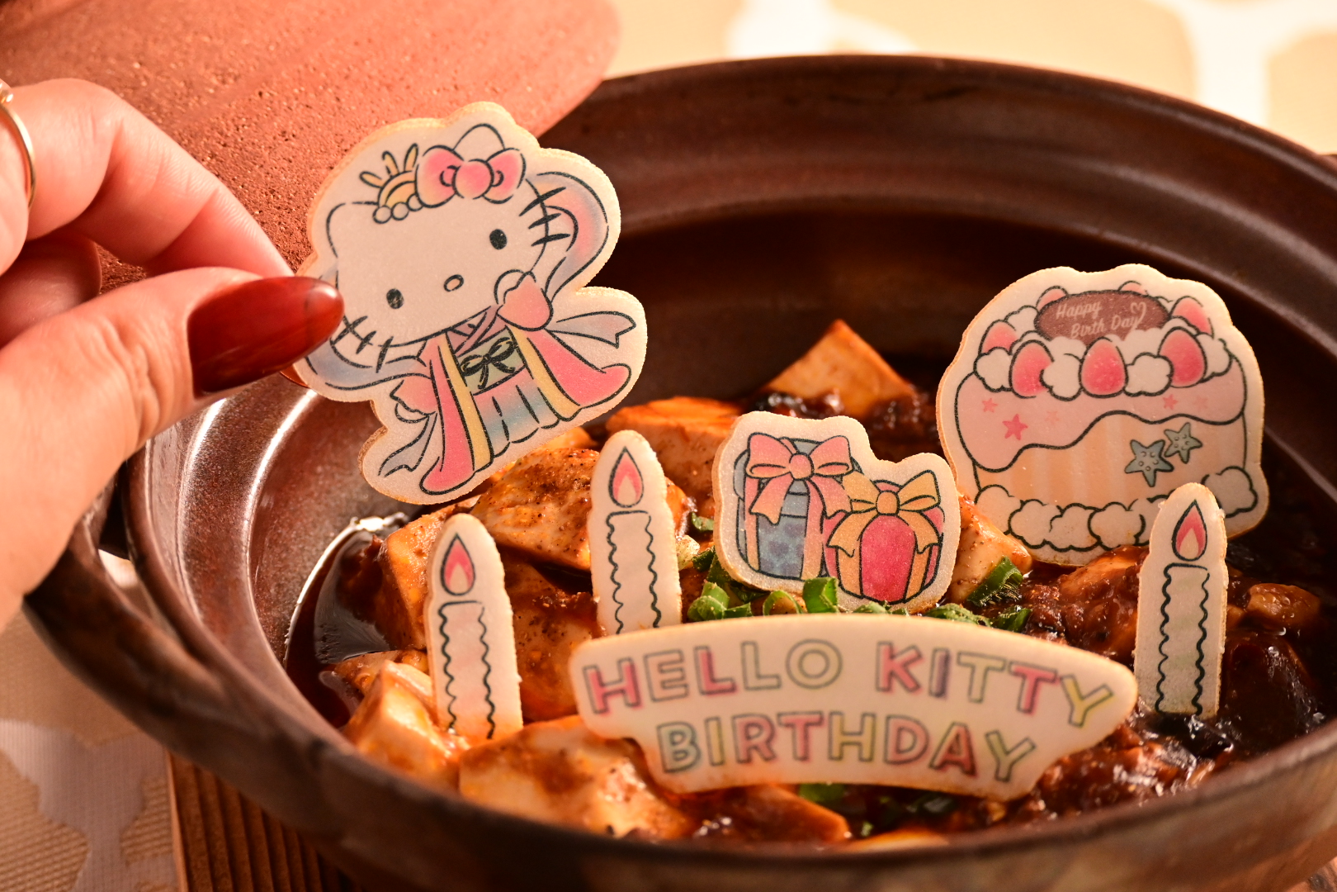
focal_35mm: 180
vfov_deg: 7.6
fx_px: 6684
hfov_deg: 11.4
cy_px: 446
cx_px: 668
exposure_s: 1/200
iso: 1600
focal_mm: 120
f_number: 5.3
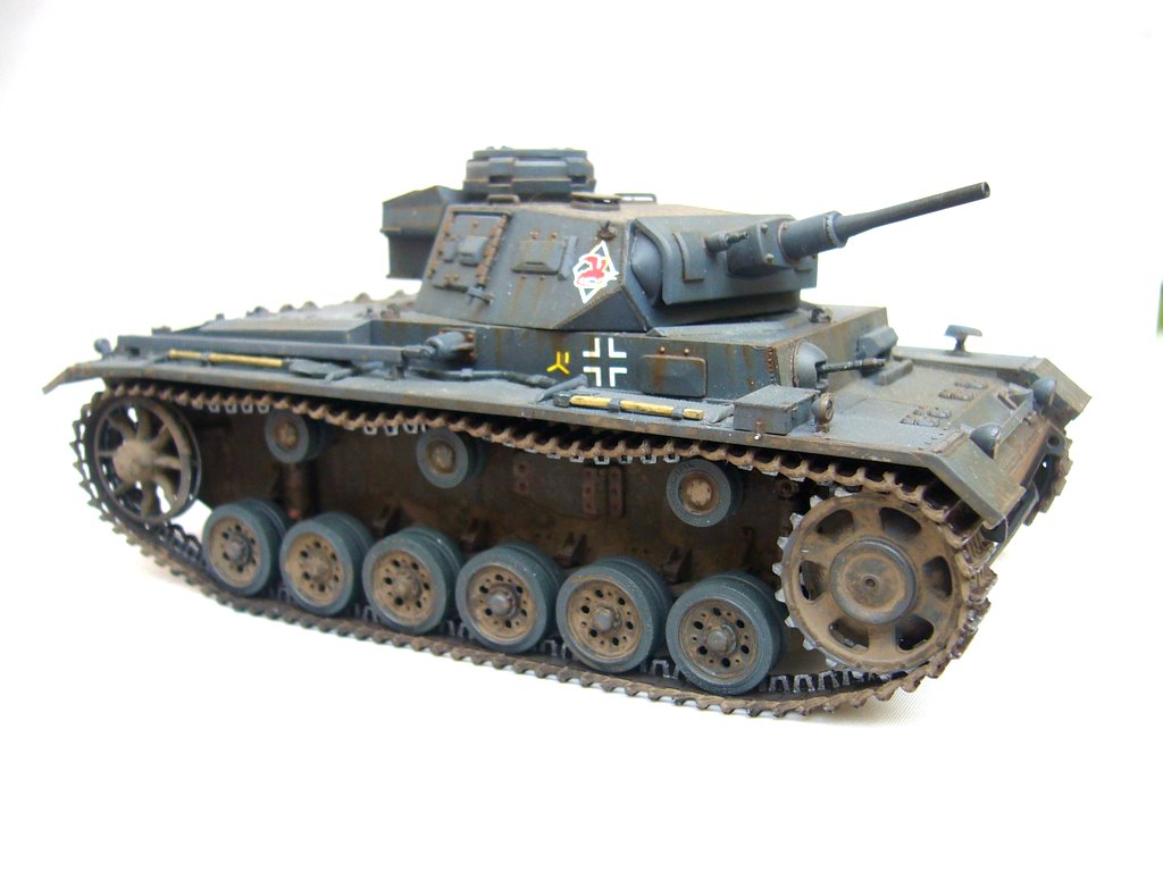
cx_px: 582
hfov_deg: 52.6
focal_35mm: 35
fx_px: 1176
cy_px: 436
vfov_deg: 40.7
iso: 80
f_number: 2.8
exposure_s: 1/80
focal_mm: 5.8
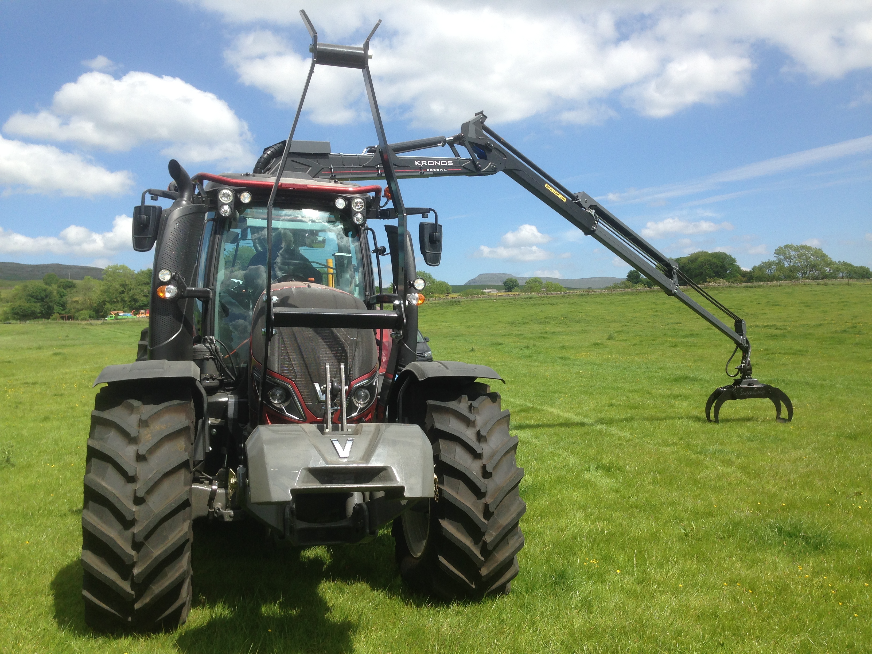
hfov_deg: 55.4
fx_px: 831
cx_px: 436
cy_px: 327
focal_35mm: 33
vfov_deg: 42.9
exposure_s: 1/1427
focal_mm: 4.12
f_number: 2.4
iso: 50
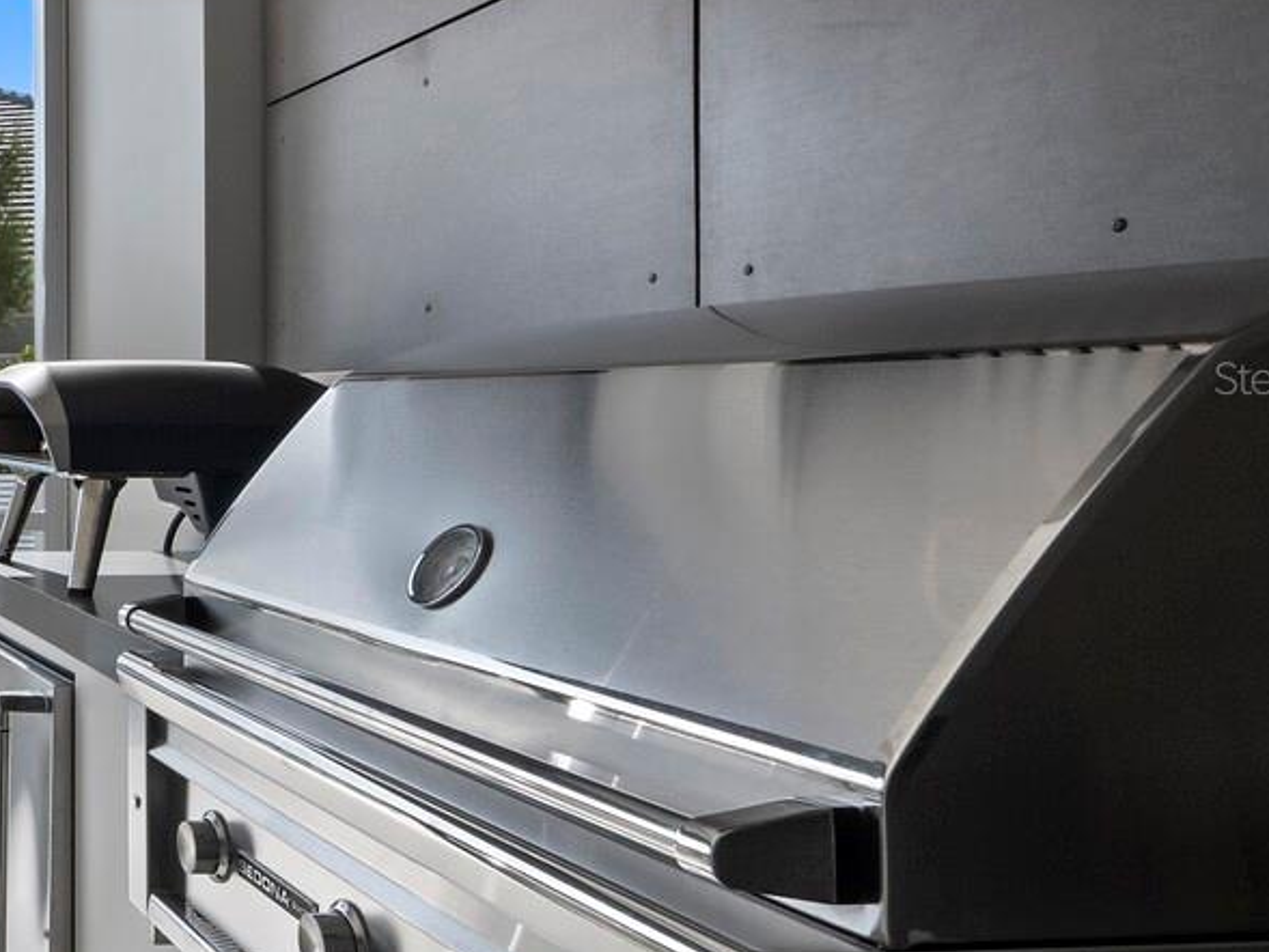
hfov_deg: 36.2
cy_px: 377
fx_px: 1393
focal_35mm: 38
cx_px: -304
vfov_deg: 37.6
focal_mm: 7
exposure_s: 1/80
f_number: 10
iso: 250
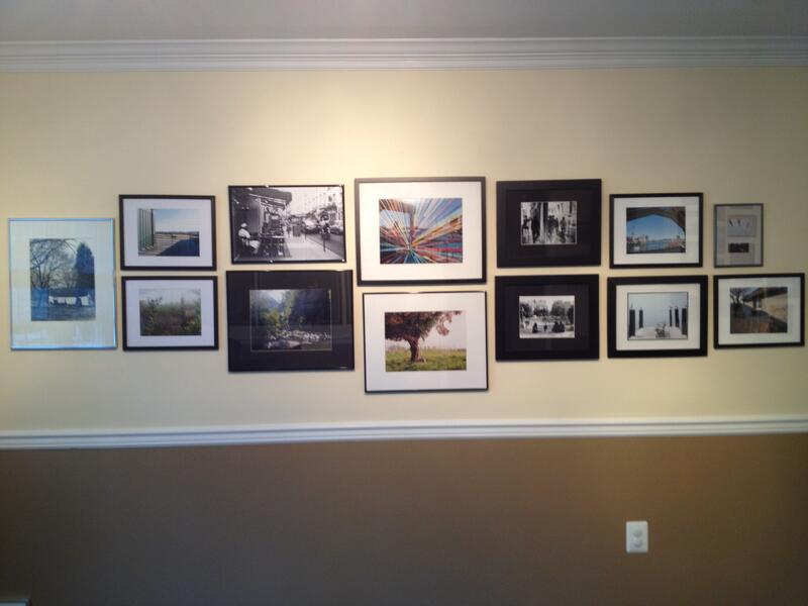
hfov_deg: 52.6
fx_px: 817
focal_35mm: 35
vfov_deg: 40.7
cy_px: 303
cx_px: 404
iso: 80
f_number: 2.4
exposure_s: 1/20
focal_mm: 4.28
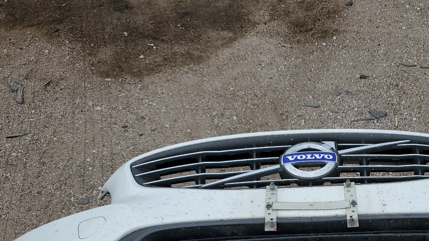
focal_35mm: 46
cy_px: 250
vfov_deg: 24.6
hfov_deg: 43.3
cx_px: 318
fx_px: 523
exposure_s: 1/3333
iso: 50
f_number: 1.5
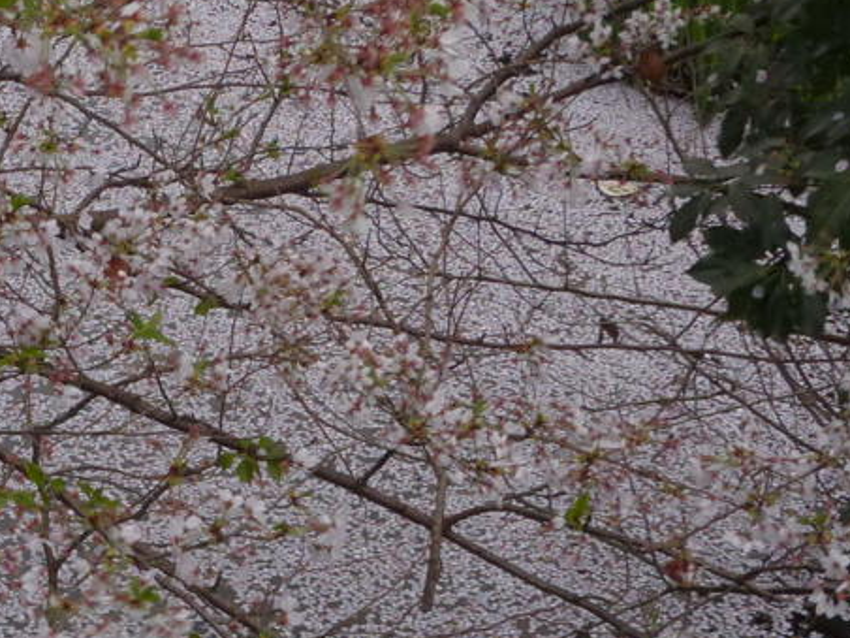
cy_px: 531
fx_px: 2726
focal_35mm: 111
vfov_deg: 13.3
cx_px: 19
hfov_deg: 17.4
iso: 250
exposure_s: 1/30
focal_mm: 8.7
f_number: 5
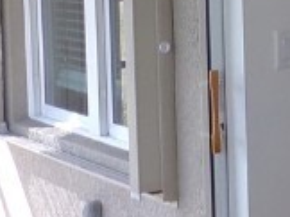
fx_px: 1272
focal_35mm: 152
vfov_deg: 9.7
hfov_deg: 12.4
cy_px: 30
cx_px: 424
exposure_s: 1/34
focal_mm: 4.3
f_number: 4.3
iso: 92
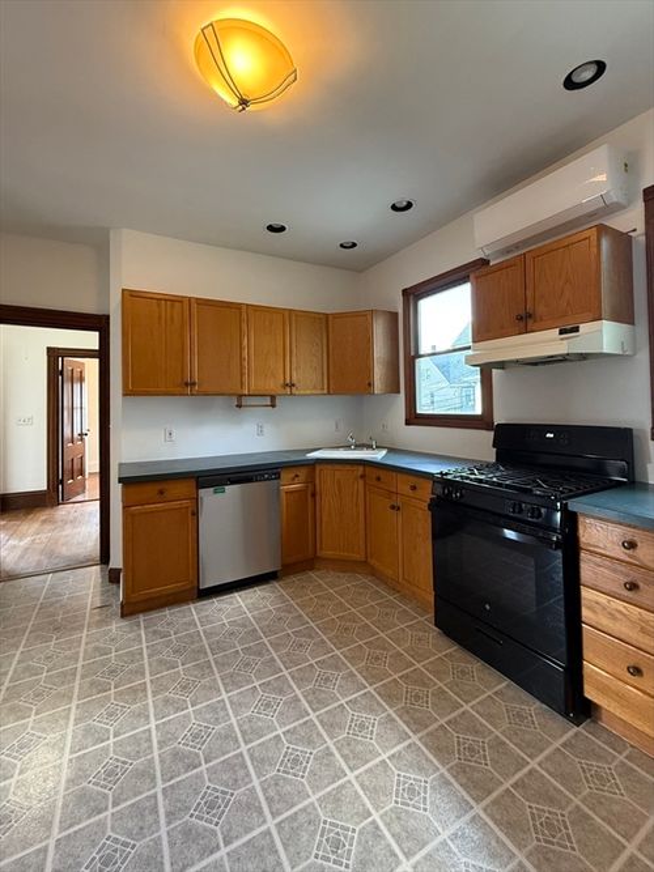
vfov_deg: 102.1
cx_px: 327
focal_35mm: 14
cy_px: 436
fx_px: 353
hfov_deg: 85.7
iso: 500
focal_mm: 2.22
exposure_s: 1/60
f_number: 2.2
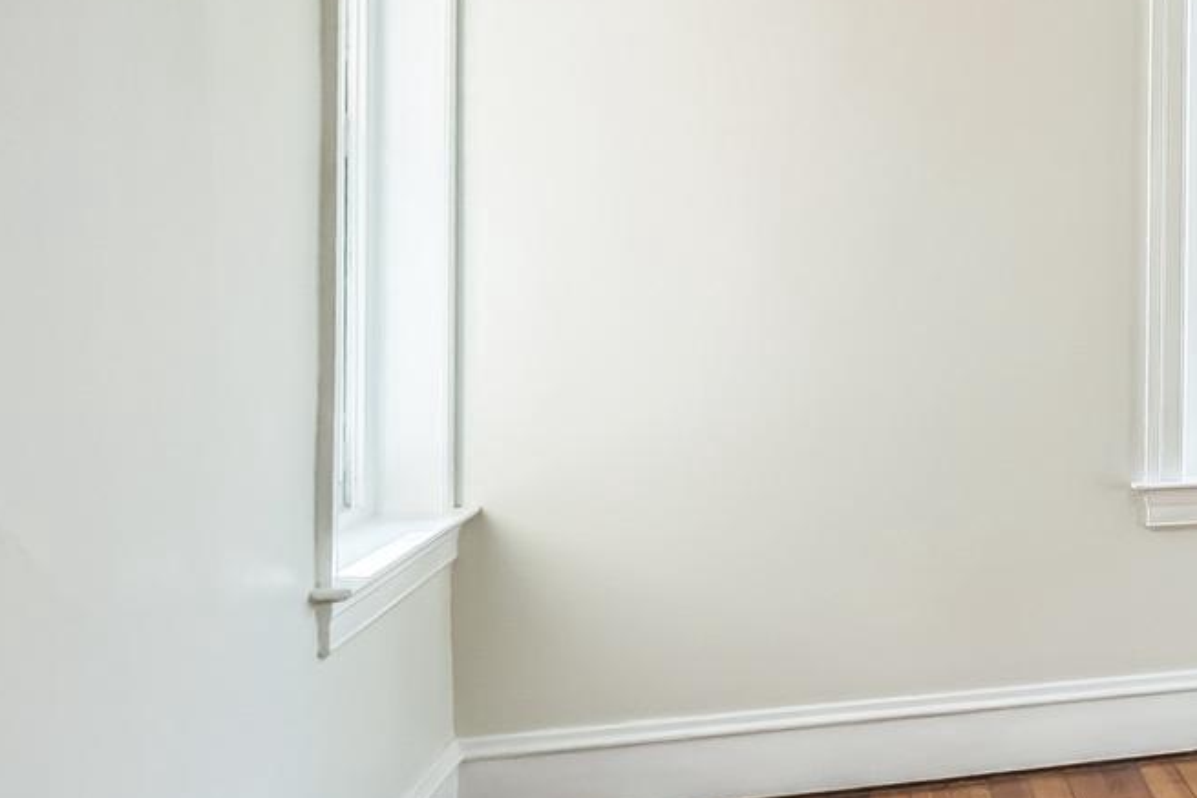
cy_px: 315
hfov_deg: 29.4
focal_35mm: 50
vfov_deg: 26.9
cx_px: 1658
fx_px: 1663
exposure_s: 1/60
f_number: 4
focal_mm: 16
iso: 100
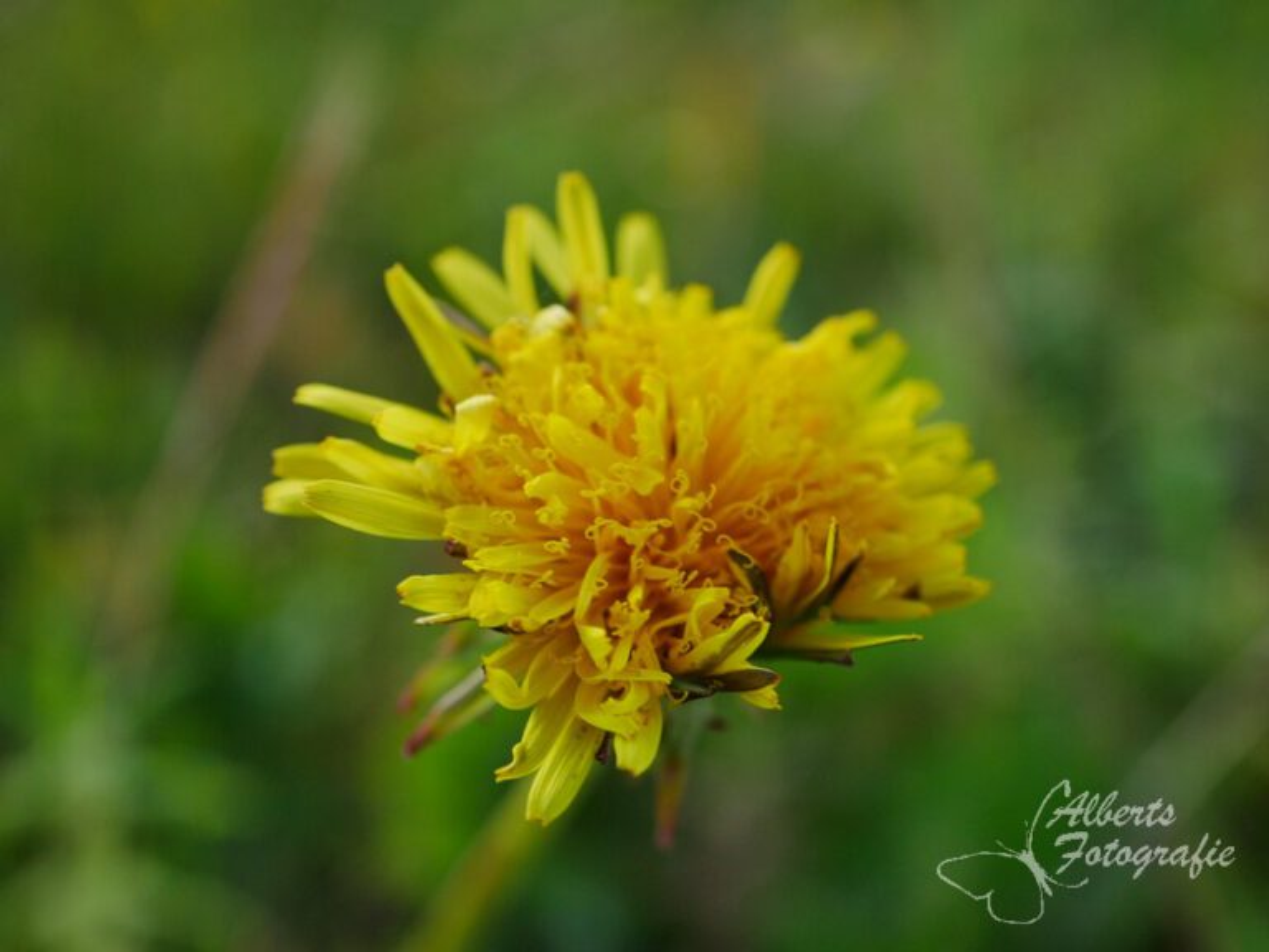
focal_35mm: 60
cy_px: 476
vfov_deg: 24.4
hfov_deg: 32.2
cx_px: 634
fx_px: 2200
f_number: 3.5
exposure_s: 1/500
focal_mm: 30
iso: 200
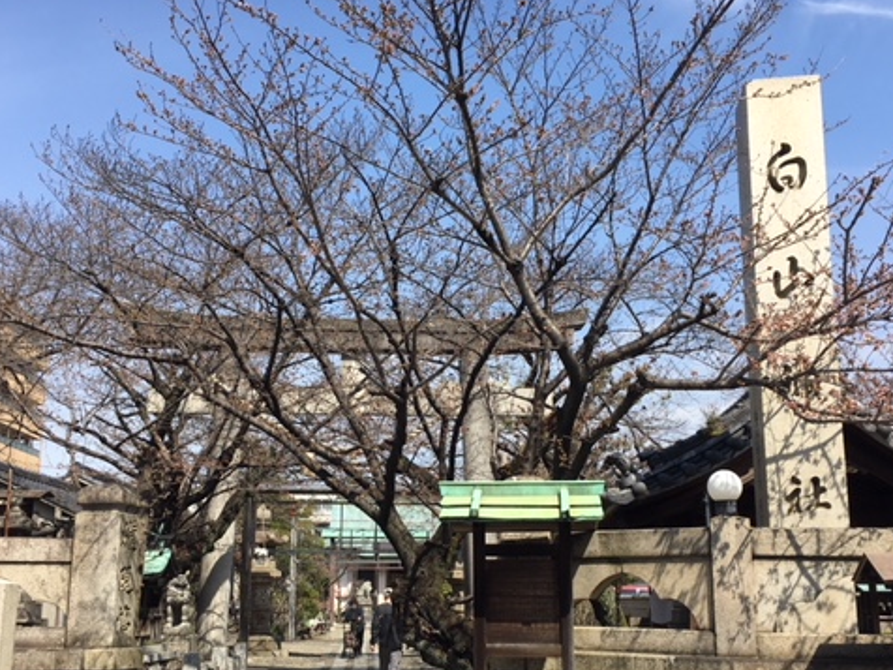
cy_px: 417
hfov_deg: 47.9
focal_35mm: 39
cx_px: 441
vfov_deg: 36.6
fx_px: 1006
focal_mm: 4.15
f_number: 2.2
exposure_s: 1/1374
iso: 25
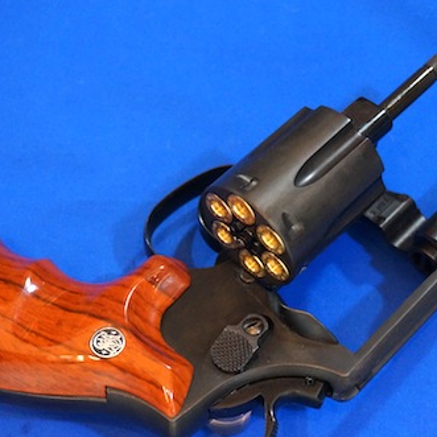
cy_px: 249
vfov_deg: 22.5
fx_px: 1096
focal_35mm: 77
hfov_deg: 22.5
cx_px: 235
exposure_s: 1/100
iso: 3200
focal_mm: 35
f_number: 5.6
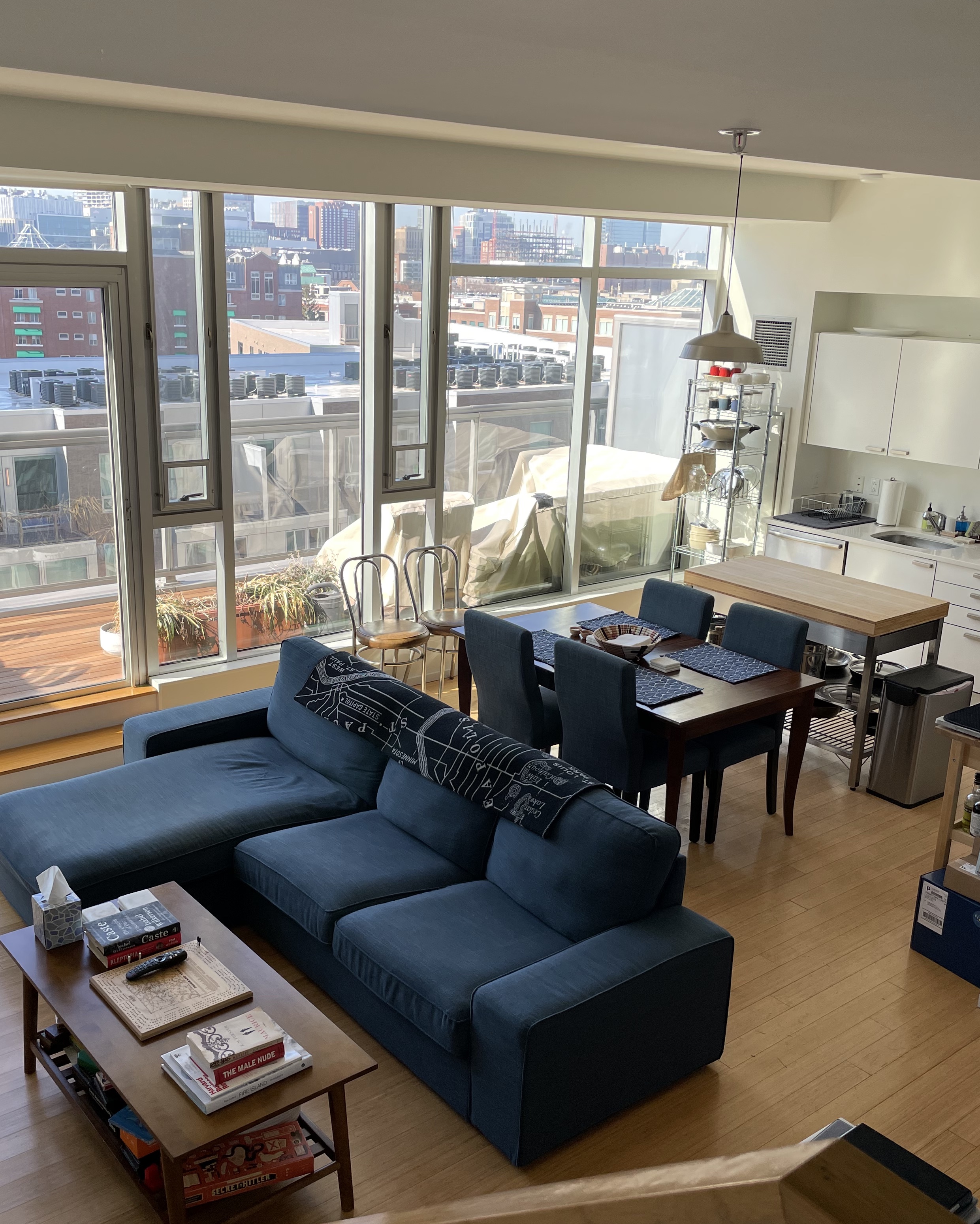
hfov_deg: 44.5
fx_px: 1196
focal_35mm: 33
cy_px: 640
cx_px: 452
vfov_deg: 54.2
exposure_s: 1/460
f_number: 1.6
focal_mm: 4.2
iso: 32
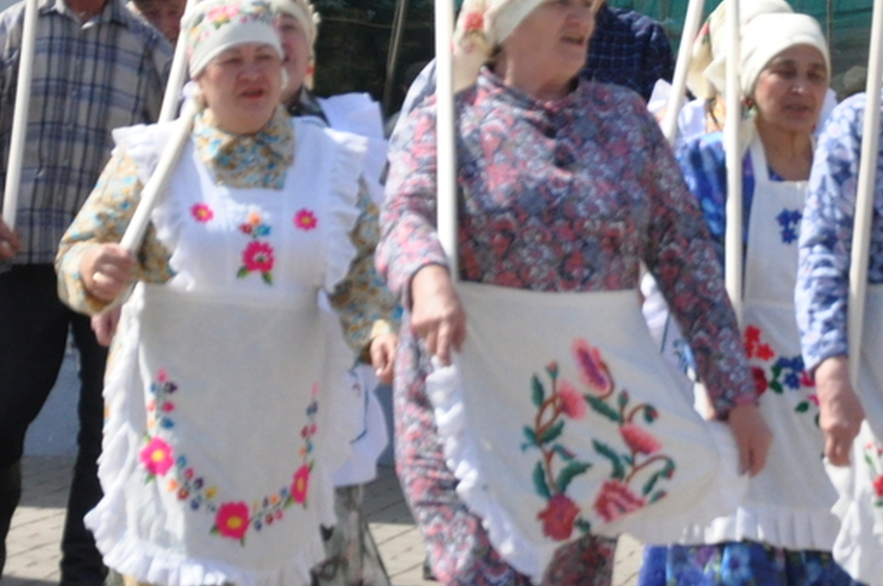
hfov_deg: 5.8
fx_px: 8683
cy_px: 43
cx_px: 893
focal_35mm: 355
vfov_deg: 3.9
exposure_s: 1/3200
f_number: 5.3
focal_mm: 75
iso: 1000
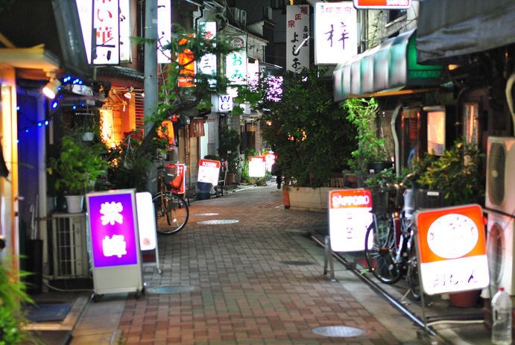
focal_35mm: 75
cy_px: 172
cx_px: 258
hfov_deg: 27.0
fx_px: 1075
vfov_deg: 18.2
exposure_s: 1/100
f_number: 1.4
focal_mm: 50
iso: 800
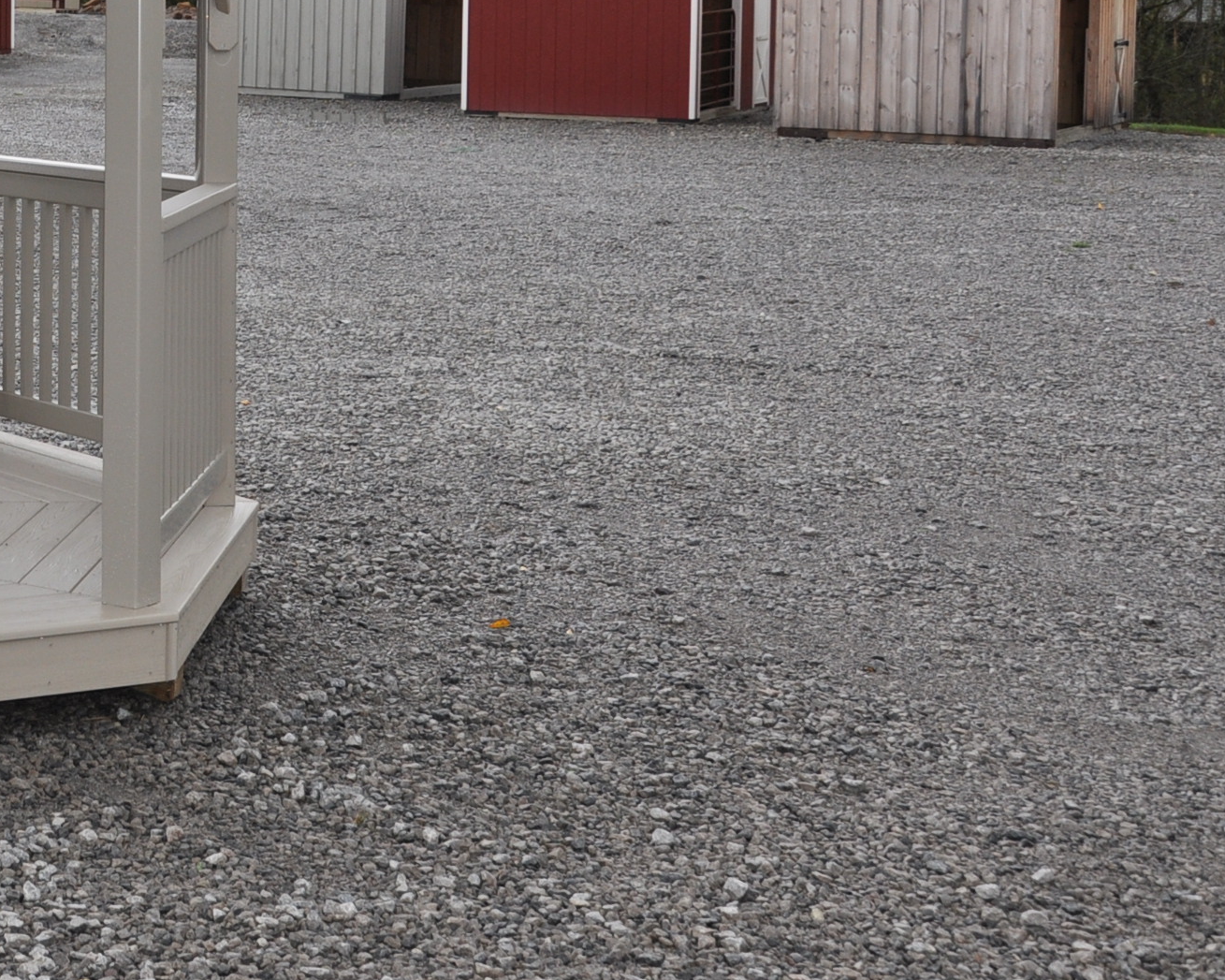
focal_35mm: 76
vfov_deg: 19.6
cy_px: -9
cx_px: -182
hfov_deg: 23.3
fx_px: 2755
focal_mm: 22
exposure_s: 1/200
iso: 200
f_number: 8
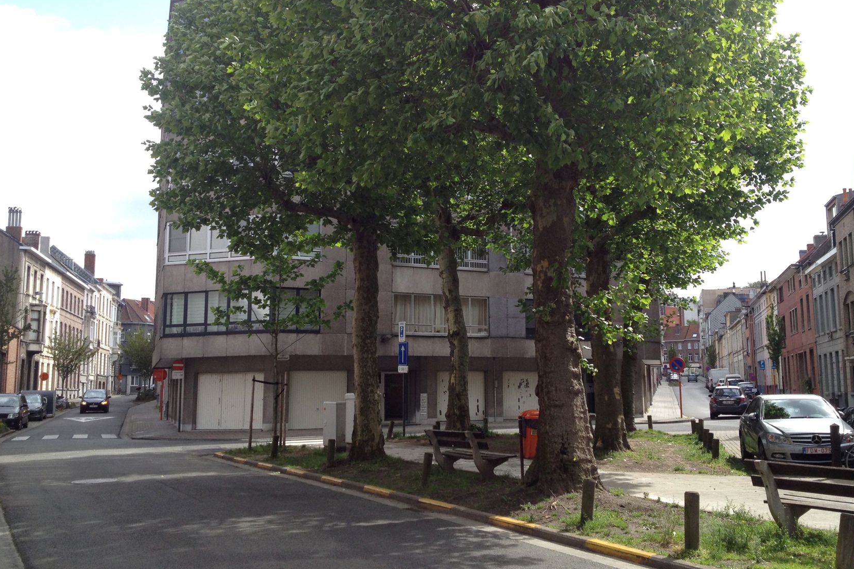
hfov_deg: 46.4
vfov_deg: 31.9
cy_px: 261
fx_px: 996
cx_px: 465
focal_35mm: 42
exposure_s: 1/812
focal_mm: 4.28
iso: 50
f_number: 2.4
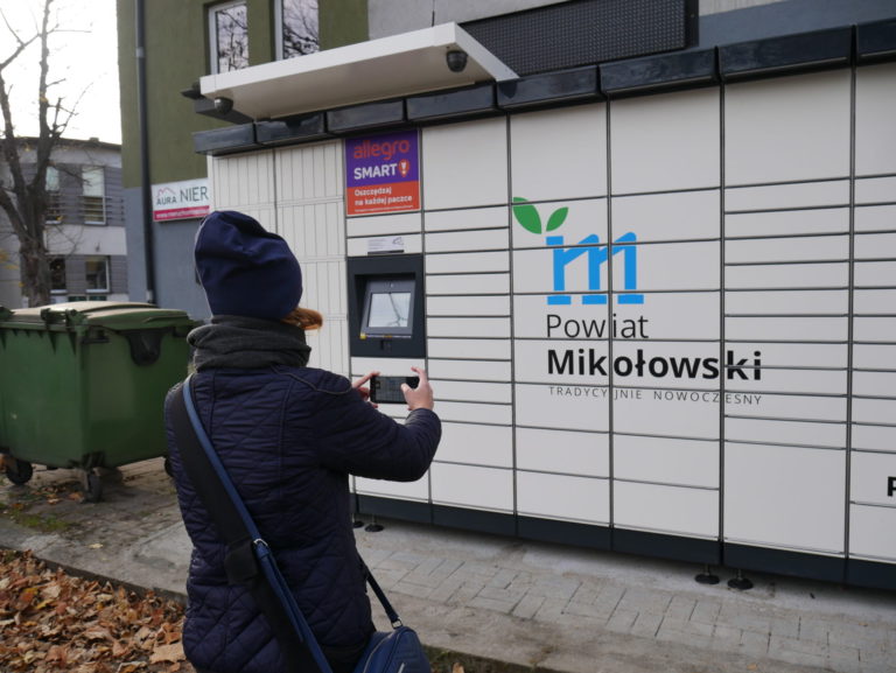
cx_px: 448
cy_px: 336
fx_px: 725
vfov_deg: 49.8
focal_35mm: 28
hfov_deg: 63.4
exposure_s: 1/250
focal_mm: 14
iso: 200
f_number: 5
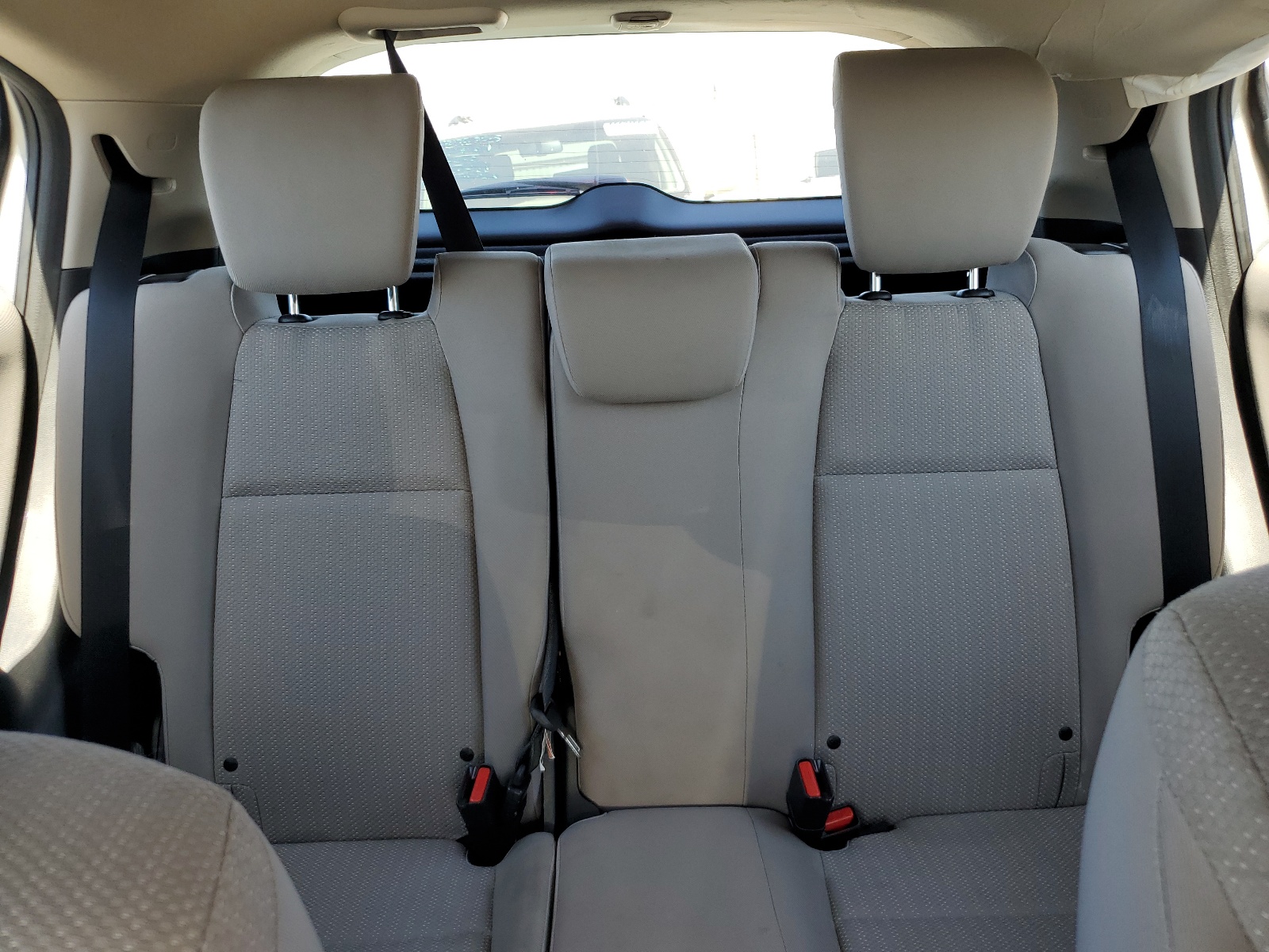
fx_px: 953
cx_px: 634
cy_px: 476
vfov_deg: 53.1
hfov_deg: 67.3
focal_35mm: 26
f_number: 1.5
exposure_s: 1/286
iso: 50
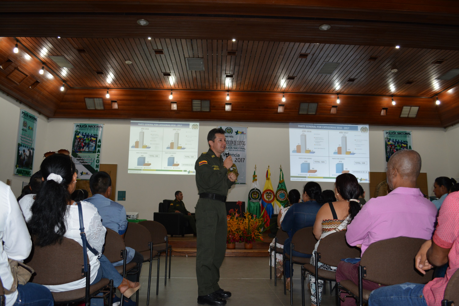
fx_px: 344
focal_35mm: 27
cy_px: 153
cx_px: 230
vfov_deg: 47.9
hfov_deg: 67.4
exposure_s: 1/60
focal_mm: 18
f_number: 3.5
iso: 500
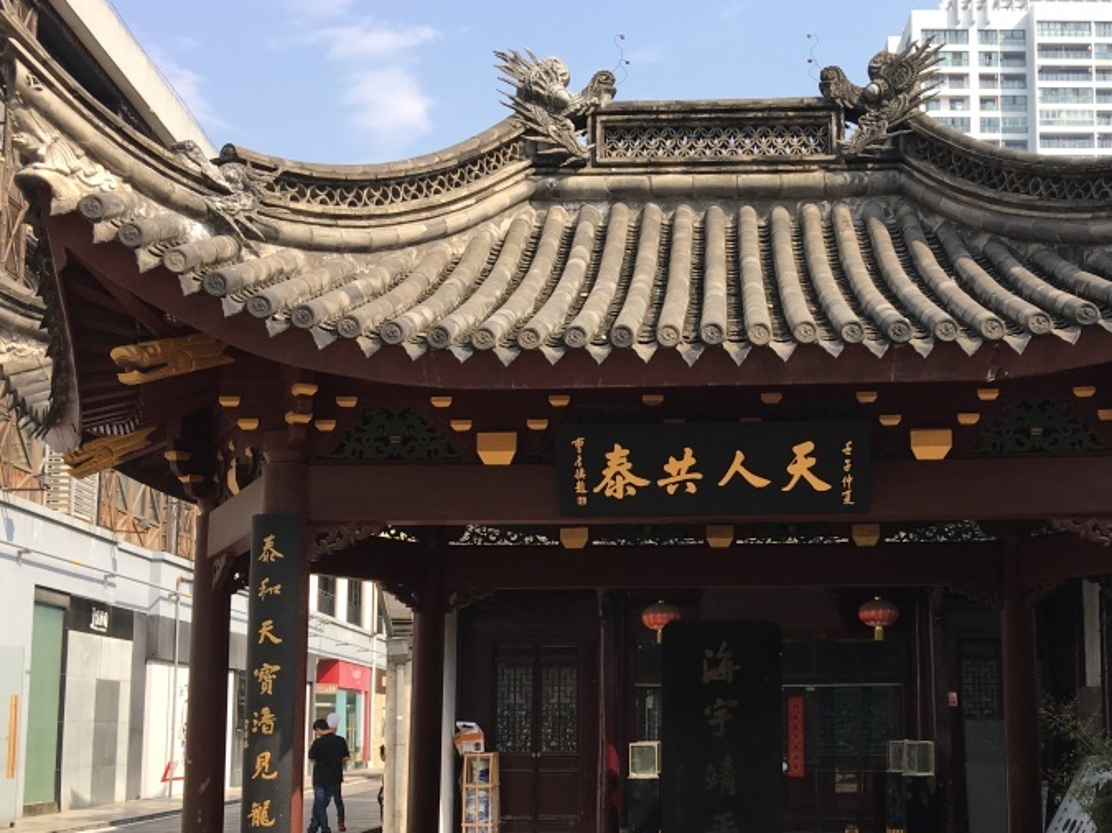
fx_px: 1413
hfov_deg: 42.7
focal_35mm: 44
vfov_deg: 32.4
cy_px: 589
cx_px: 689
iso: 25
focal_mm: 4.15
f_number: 2.2
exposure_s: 1/705
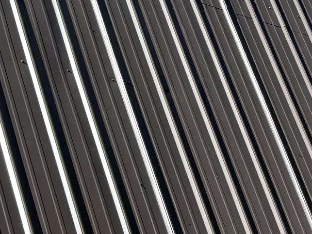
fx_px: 1009
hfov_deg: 15.4
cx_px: 542
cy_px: 191
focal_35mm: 112
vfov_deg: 13.1
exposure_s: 1/2611
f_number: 1.78
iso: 80
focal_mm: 6.76
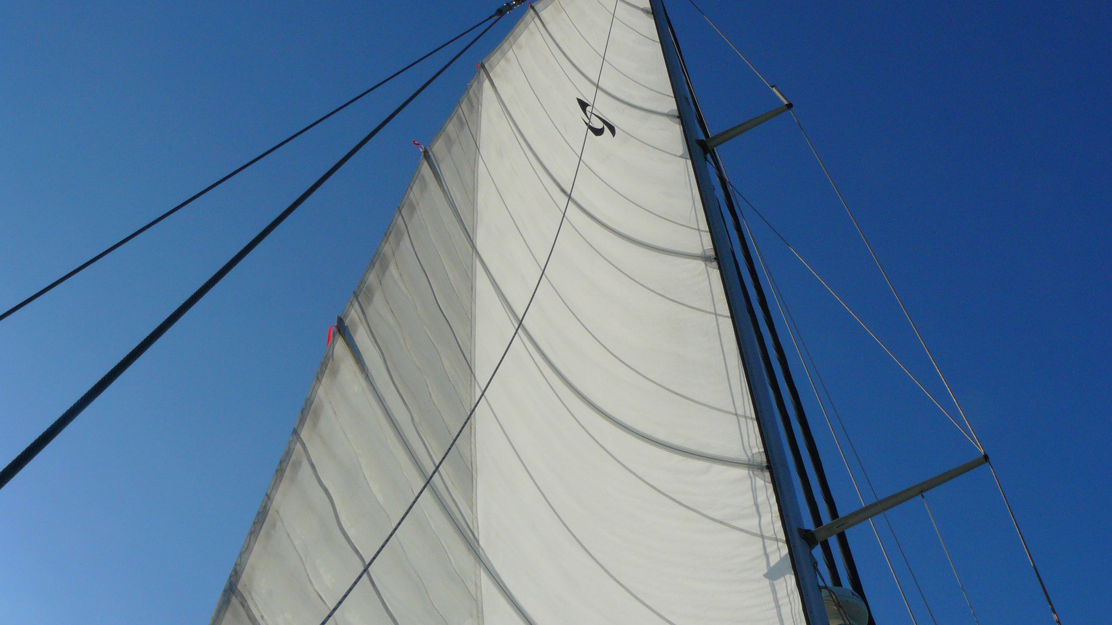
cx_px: 563
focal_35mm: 42
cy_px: 293
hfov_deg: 48.4
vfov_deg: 28.3
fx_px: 1238
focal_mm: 6.3
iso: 100
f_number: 8
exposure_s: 1/500
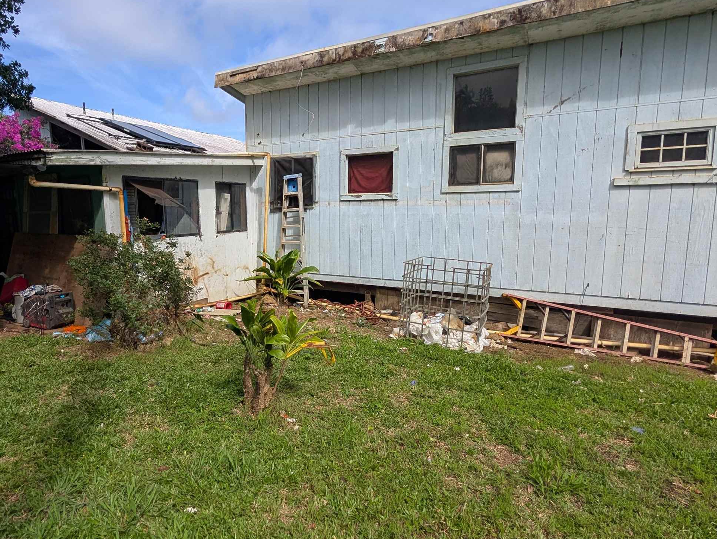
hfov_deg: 83.8
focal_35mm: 19
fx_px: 394
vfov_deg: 68.8
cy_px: 263
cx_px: 294
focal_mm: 2.02
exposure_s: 1/2660
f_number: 1.7
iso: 52
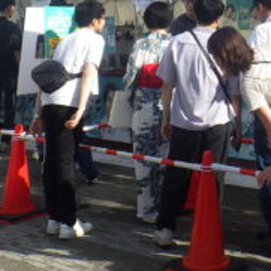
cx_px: 225
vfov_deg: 21.2
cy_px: -22
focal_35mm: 78
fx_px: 691
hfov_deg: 21.8
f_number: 4.2
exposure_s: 1/800
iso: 125
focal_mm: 5
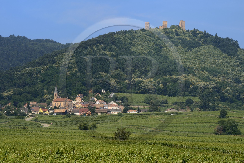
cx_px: 122
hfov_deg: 13.3
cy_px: 82
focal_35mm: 155
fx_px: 1050
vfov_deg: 8.9
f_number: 14
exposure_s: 1/250
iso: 200
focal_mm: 155
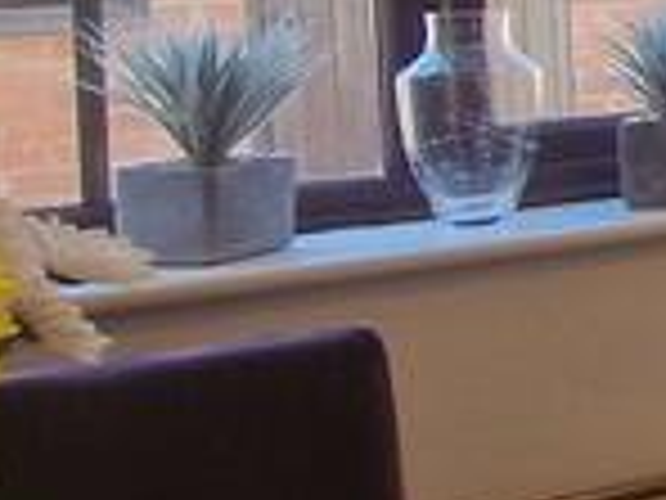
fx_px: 1732
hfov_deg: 14.1
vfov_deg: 15.8
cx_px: 1642
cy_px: -90
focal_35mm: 90
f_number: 2.2
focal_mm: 2.2
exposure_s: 1/60
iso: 100
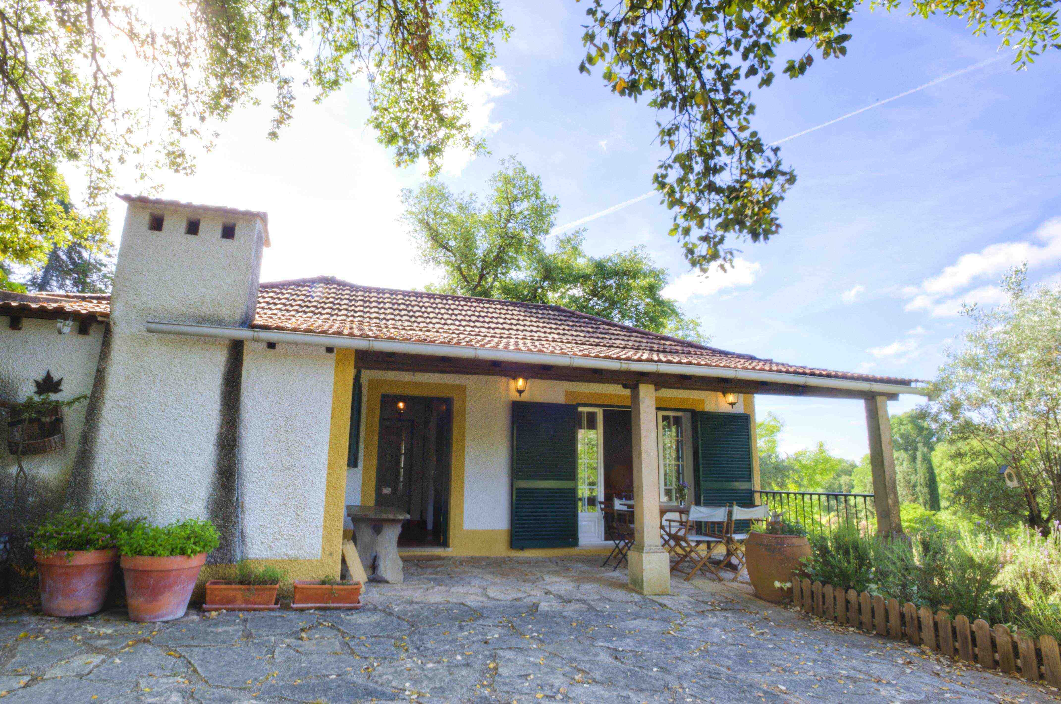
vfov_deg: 70.3
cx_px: 530
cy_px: 352
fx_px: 500
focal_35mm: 17
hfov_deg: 93.4
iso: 200
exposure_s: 1/15
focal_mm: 17
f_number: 22
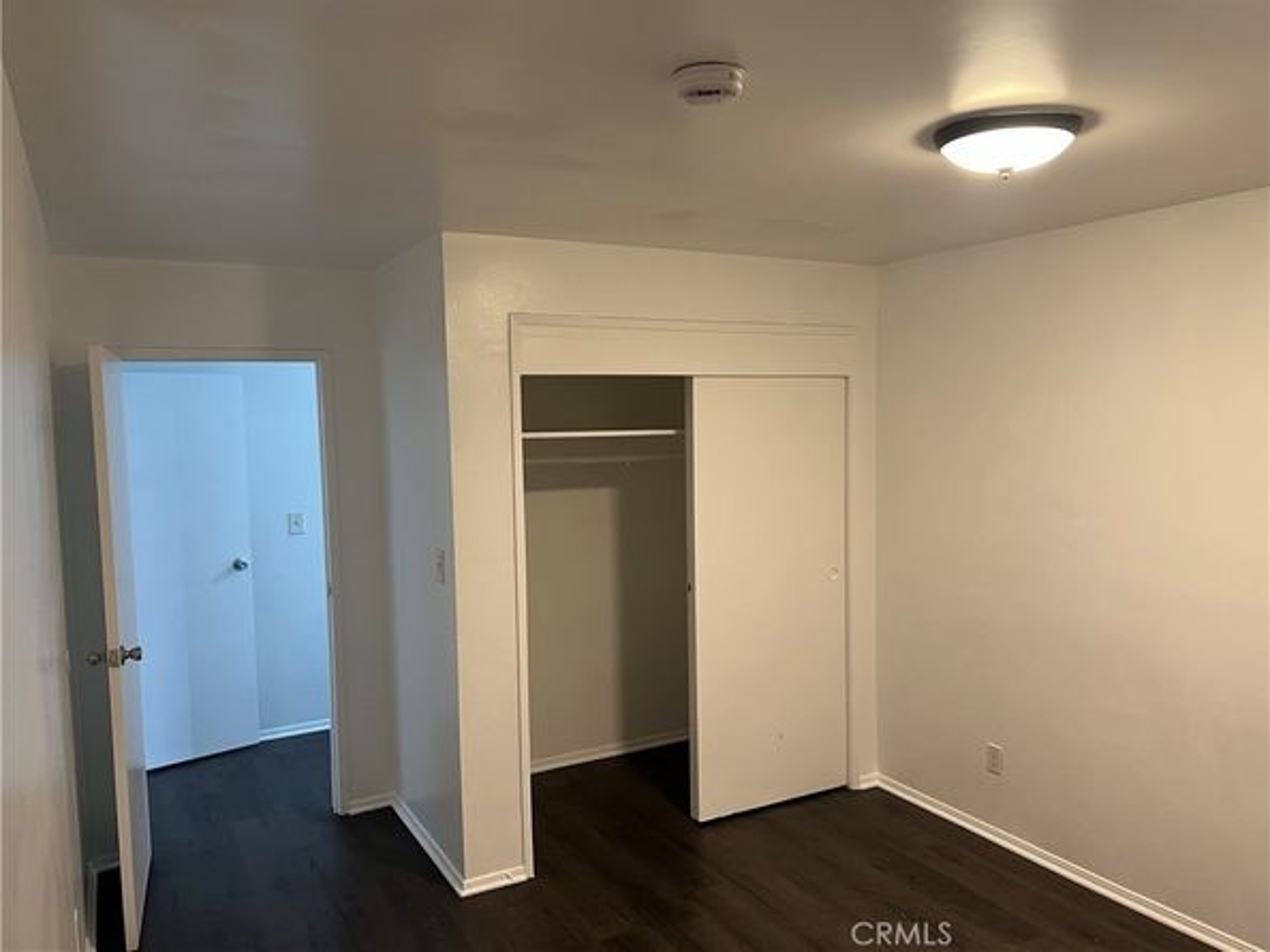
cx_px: 635
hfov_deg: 67.3
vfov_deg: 53.0
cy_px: 476
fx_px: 954
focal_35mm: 26
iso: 100
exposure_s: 1/60
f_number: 1.5
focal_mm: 5.7
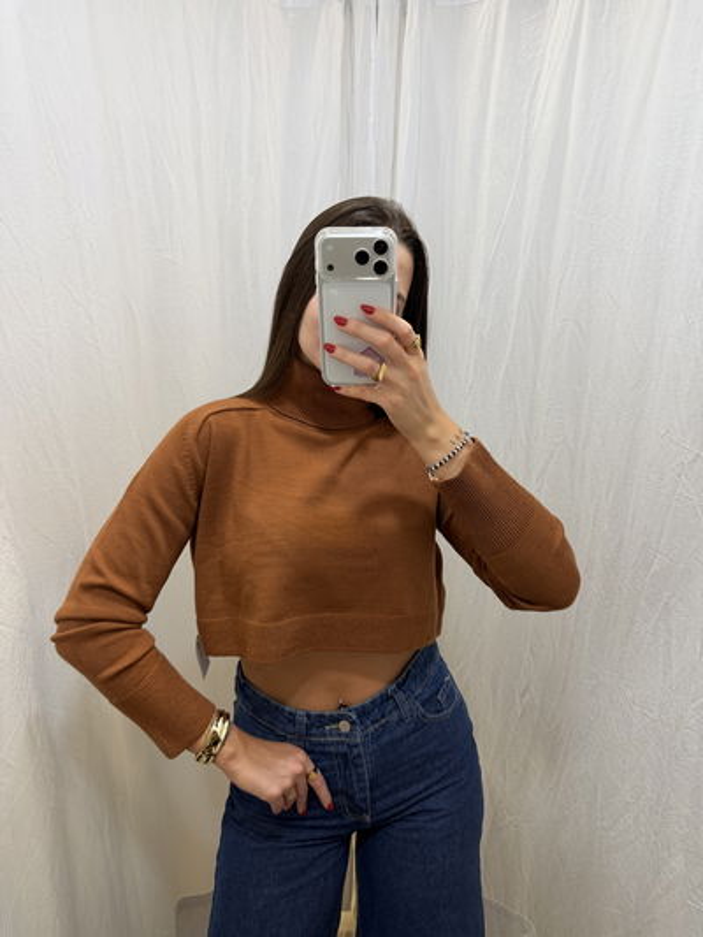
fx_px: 650
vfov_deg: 71.6
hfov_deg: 56.8
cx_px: 352
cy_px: 468
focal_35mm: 24
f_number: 1.78
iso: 160
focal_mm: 6.76
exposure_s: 1/100
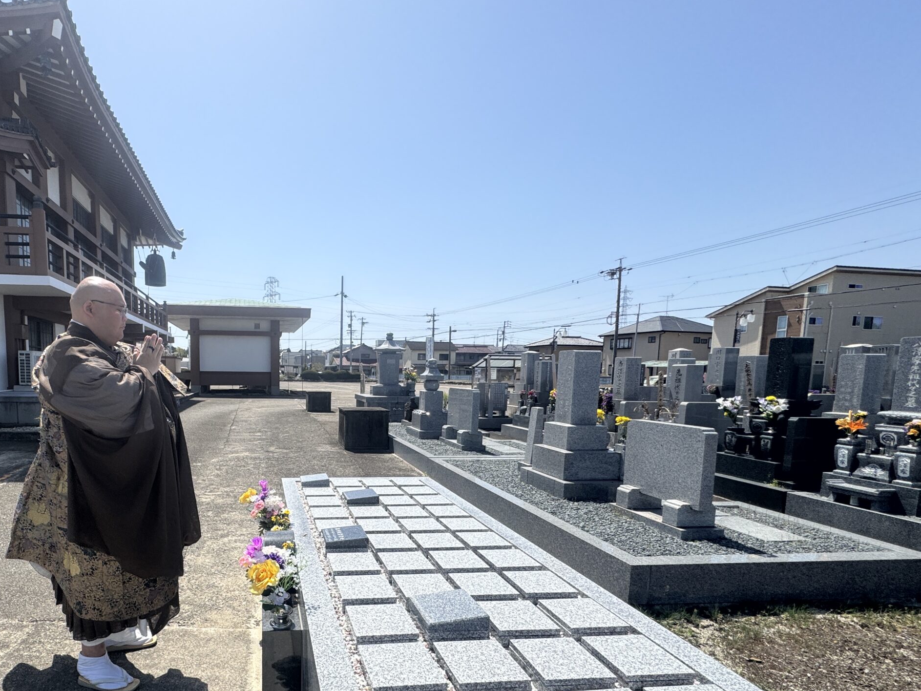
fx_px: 506
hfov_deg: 81.7
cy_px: 427
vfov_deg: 67.8
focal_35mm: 19
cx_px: 305
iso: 50
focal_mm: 2.22
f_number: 2.2
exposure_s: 1/2494
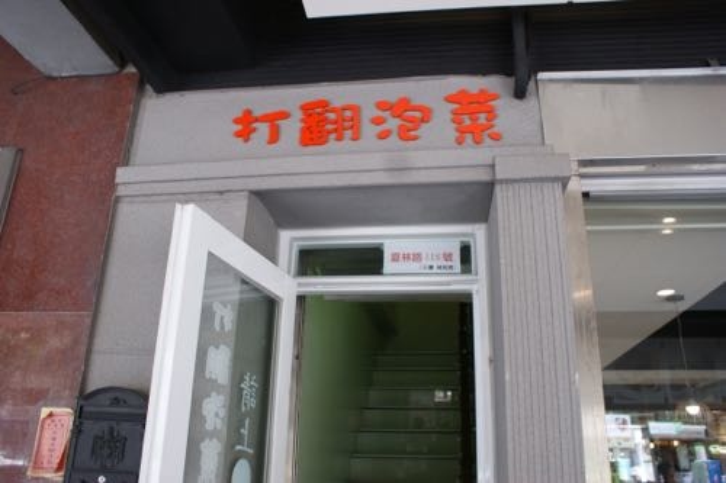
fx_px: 544
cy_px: 242
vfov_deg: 47.9
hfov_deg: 67.4
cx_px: 363
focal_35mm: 27
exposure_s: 1/30
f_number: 4
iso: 100
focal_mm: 18
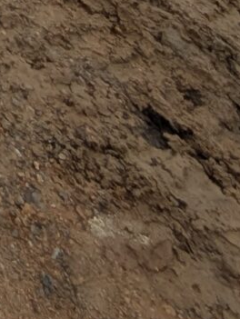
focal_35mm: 102
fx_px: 941
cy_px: -759
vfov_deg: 10.0
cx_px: -555
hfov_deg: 9.7
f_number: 2.2
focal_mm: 1.83
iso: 48
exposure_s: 1/925
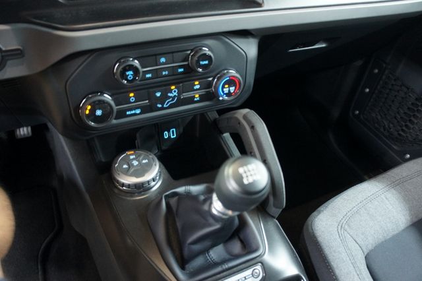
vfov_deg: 47.9
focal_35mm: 27
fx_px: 316
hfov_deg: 67.4
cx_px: 211
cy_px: 140
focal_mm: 18
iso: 1600
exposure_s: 1/6
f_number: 3.5
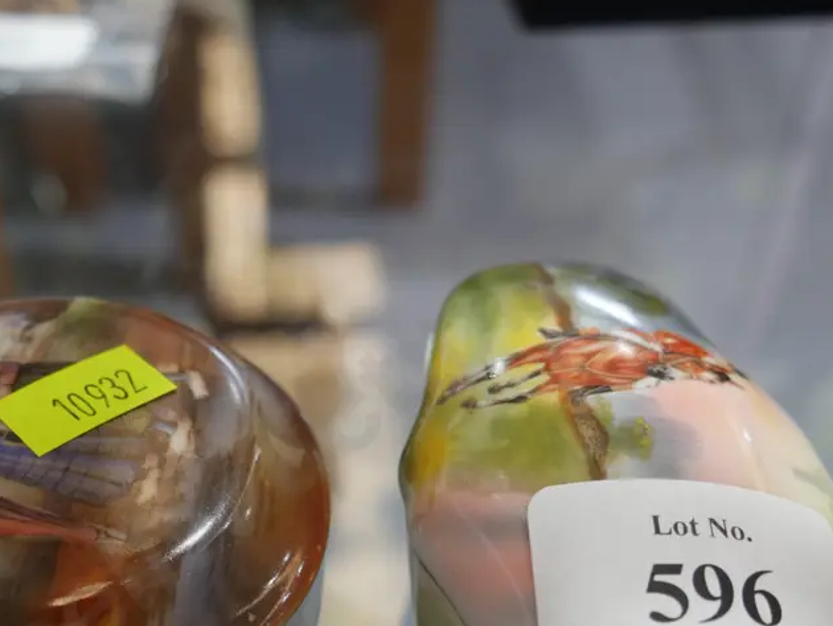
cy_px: 453
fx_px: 1252
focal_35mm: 52
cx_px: 304
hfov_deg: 36.6
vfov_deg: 27.7
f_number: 3.6
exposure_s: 1/60
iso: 320
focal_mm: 16
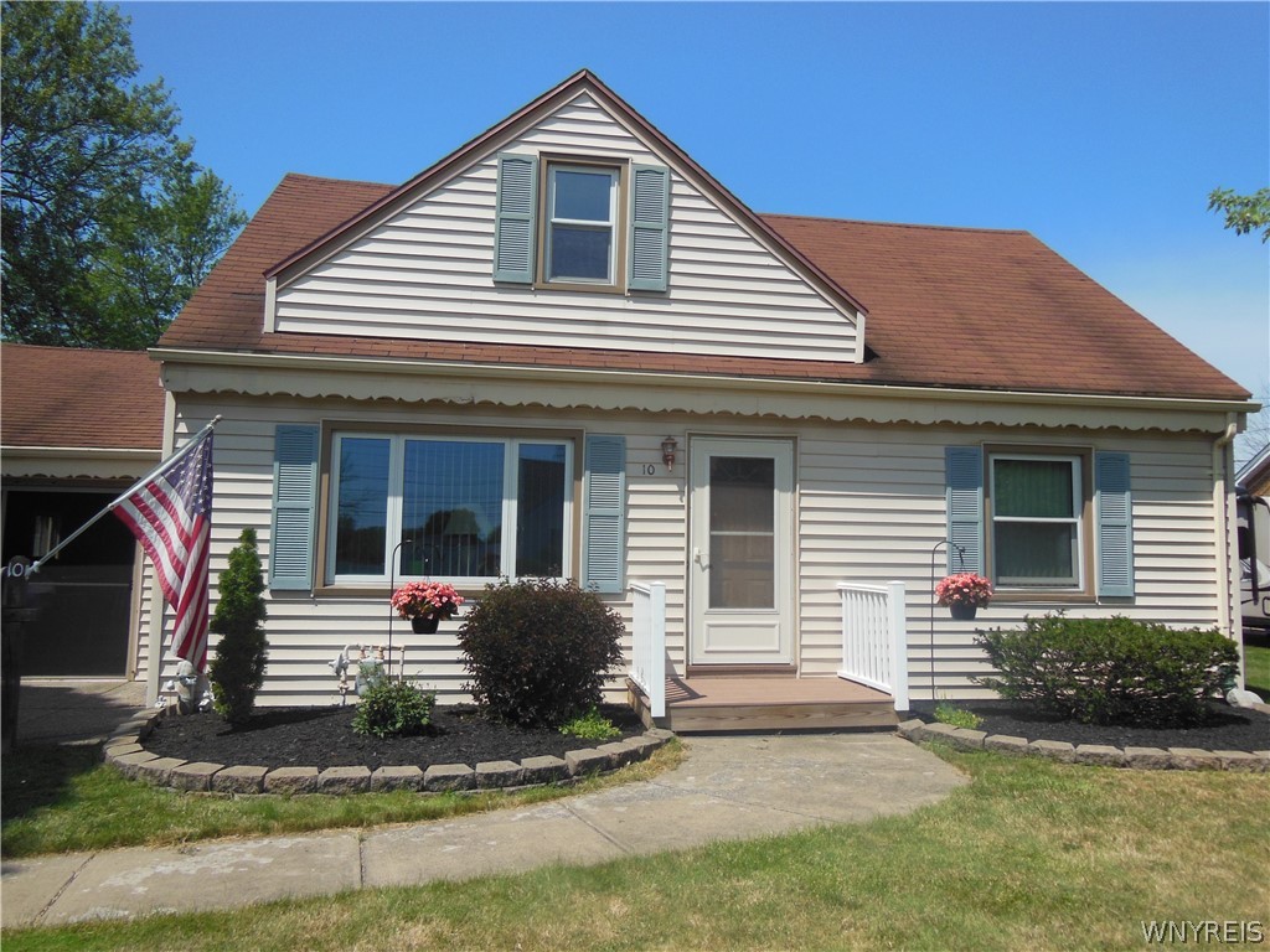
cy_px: 476
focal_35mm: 25
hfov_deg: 69.4
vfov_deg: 54.9
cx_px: 635
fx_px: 917
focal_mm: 4.5
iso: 125
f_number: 3.5
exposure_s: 1/1500
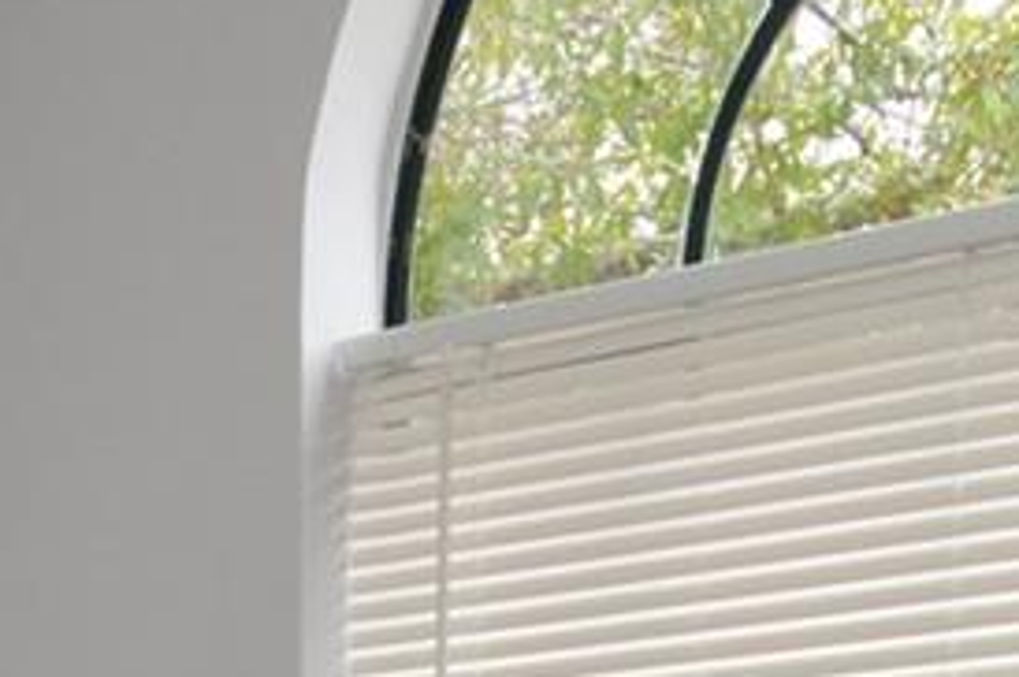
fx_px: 2969
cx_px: 208
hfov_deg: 19.3
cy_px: 1486
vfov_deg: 11.3
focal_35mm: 105
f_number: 5.6
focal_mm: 12
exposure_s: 1/125
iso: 360
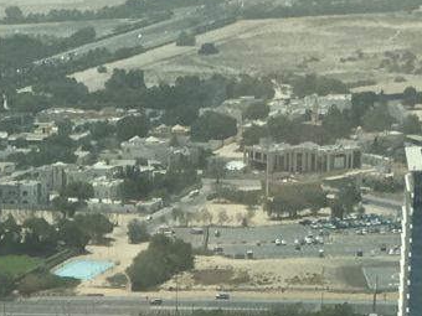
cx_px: -14
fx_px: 2097
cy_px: 705
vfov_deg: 8.1
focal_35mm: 172
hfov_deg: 11.4
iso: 25
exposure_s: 1/625
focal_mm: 4.15
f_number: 2.2
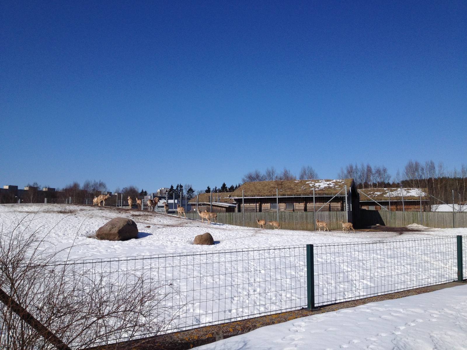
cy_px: 175
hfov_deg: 52.6
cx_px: 234
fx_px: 472
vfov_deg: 40.7
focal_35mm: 35
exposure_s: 1/4608
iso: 50
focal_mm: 4.28
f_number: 2.4
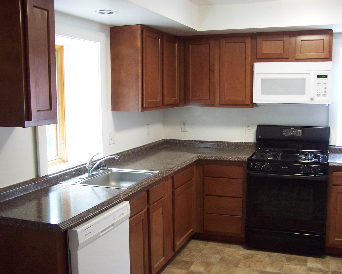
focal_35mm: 40
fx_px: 405
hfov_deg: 45.8
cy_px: 138
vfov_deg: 37.3
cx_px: 183
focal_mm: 6.3
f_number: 2.8
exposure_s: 1/8
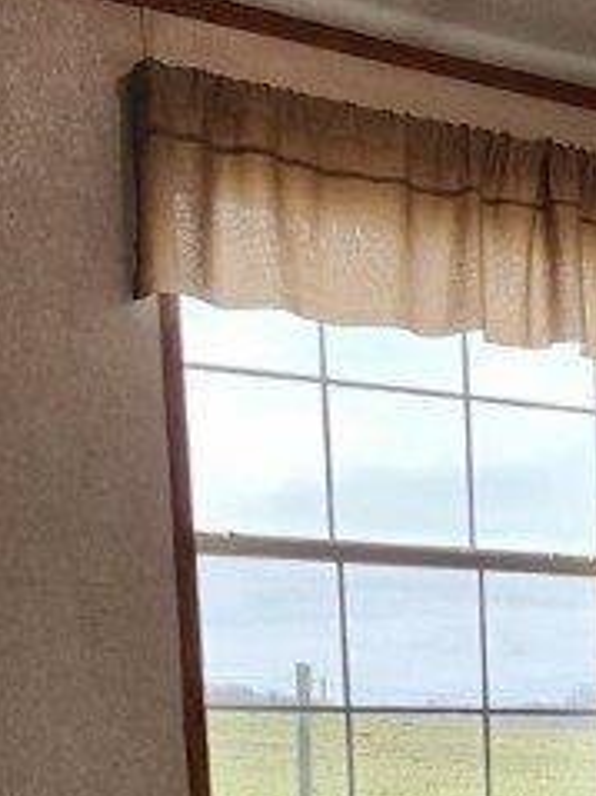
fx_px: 1700
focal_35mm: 74
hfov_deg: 19.2
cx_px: 636
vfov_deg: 23.3
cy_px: 1032
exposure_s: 1/120
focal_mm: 6.4
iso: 100
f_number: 1.8
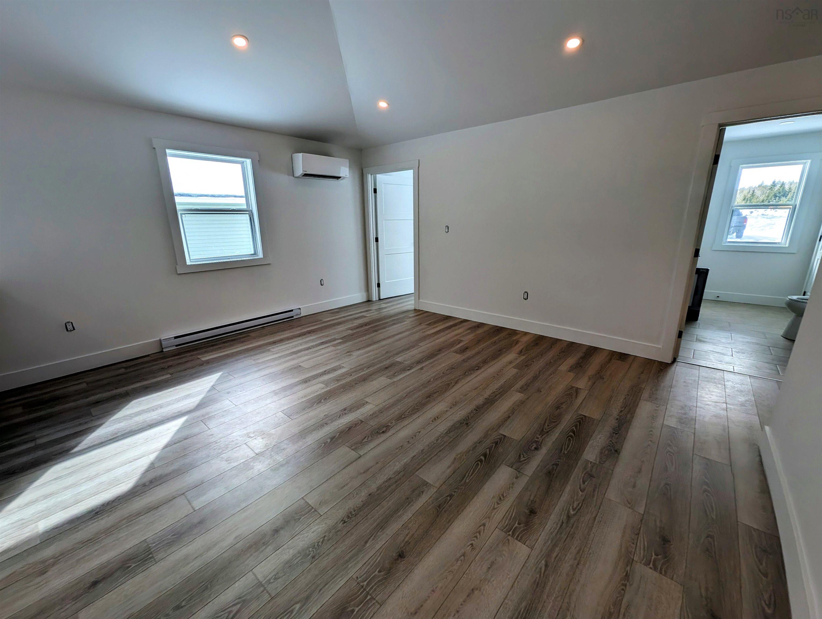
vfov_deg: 90.1
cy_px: 310
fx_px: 309
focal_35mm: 13
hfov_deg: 106.1
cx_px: 411
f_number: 2.2
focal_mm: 1.95
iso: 41
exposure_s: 1/300
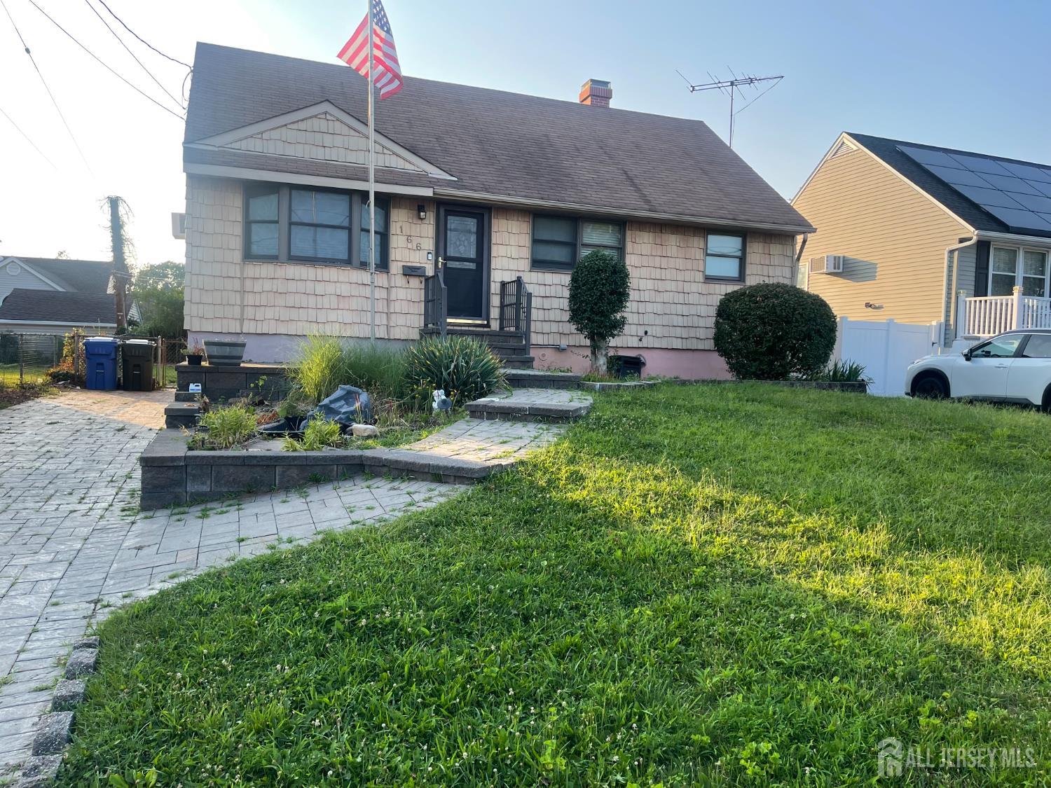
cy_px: 394
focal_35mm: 25
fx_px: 759
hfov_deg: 69.4
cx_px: 526
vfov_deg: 54.9
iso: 32
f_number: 1.6
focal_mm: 5.1
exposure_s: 1/645
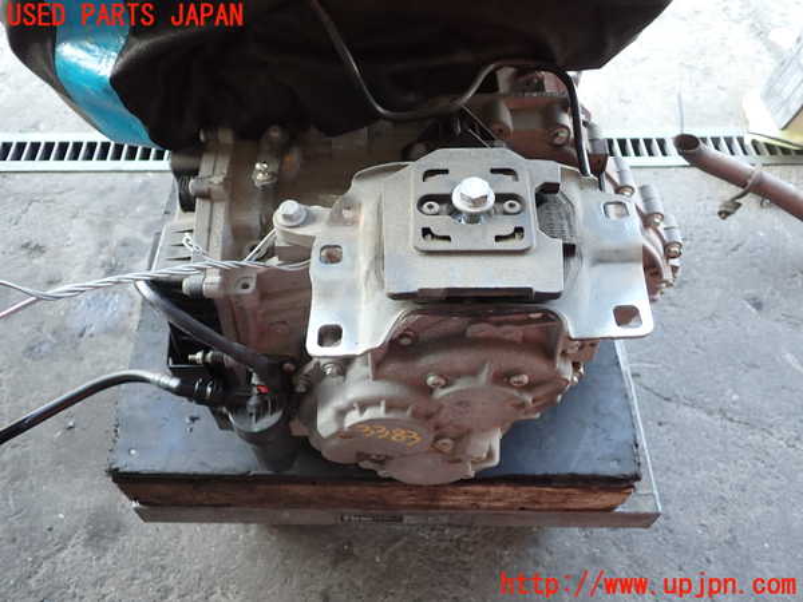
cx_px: 402
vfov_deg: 46.8
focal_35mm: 30
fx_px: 696
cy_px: 301
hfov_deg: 60.0
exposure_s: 1/60
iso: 200
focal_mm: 5.4
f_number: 2.3
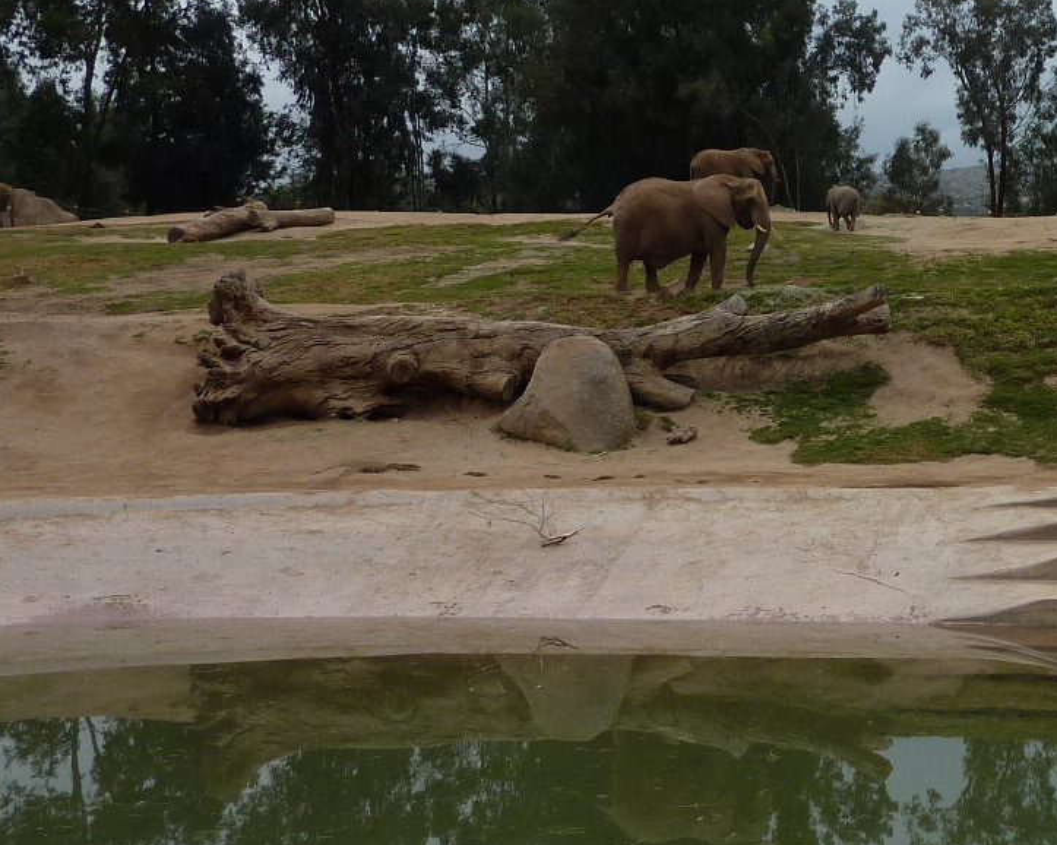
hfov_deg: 33.5
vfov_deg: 27.8
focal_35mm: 54
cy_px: 253
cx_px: 877
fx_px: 1689
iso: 80
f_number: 3.5
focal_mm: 4.1
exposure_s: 1/100
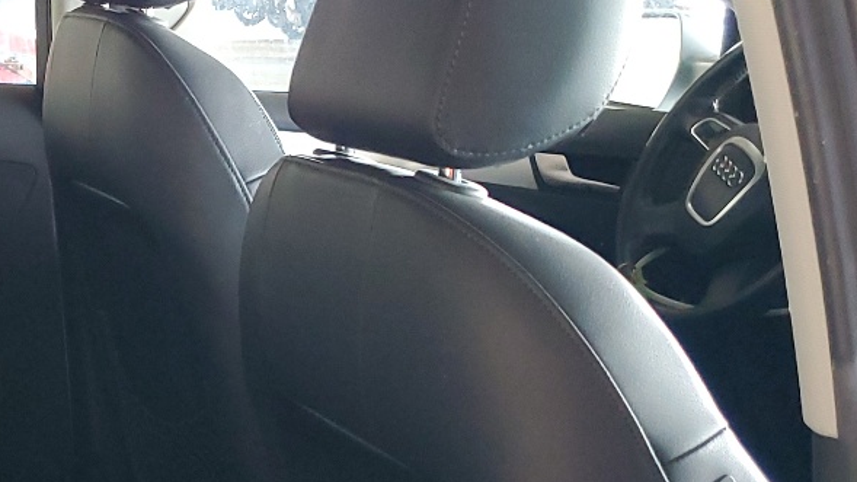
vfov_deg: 15.2
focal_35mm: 77
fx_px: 1749
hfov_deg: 25.5
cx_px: -86
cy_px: 548
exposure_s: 1/50
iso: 203
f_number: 1.5
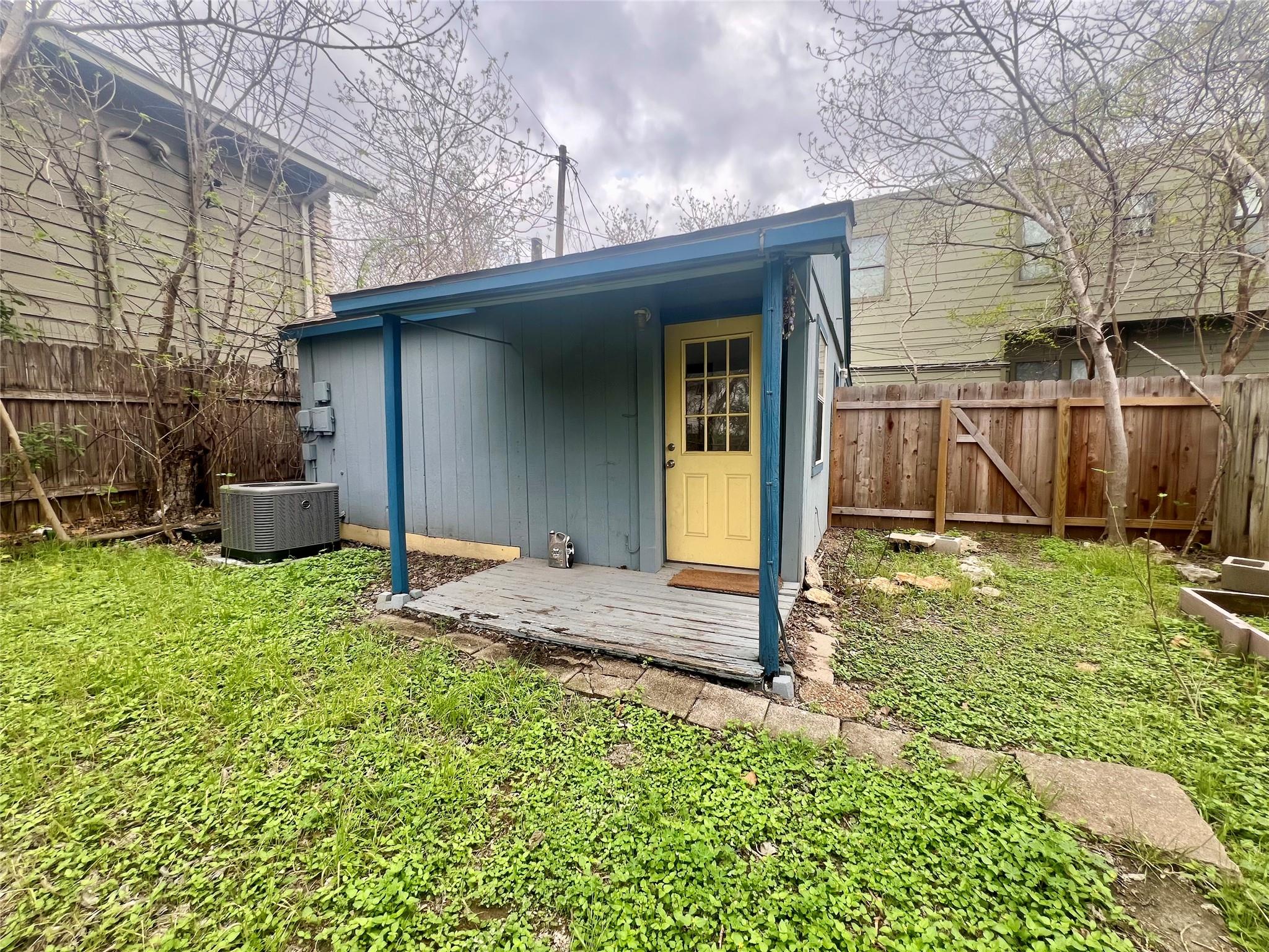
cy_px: 476
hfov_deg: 106.2
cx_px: 634
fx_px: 477
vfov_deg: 89.9
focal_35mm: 13
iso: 32
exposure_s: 1/314
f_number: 1.8
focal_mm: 1.57
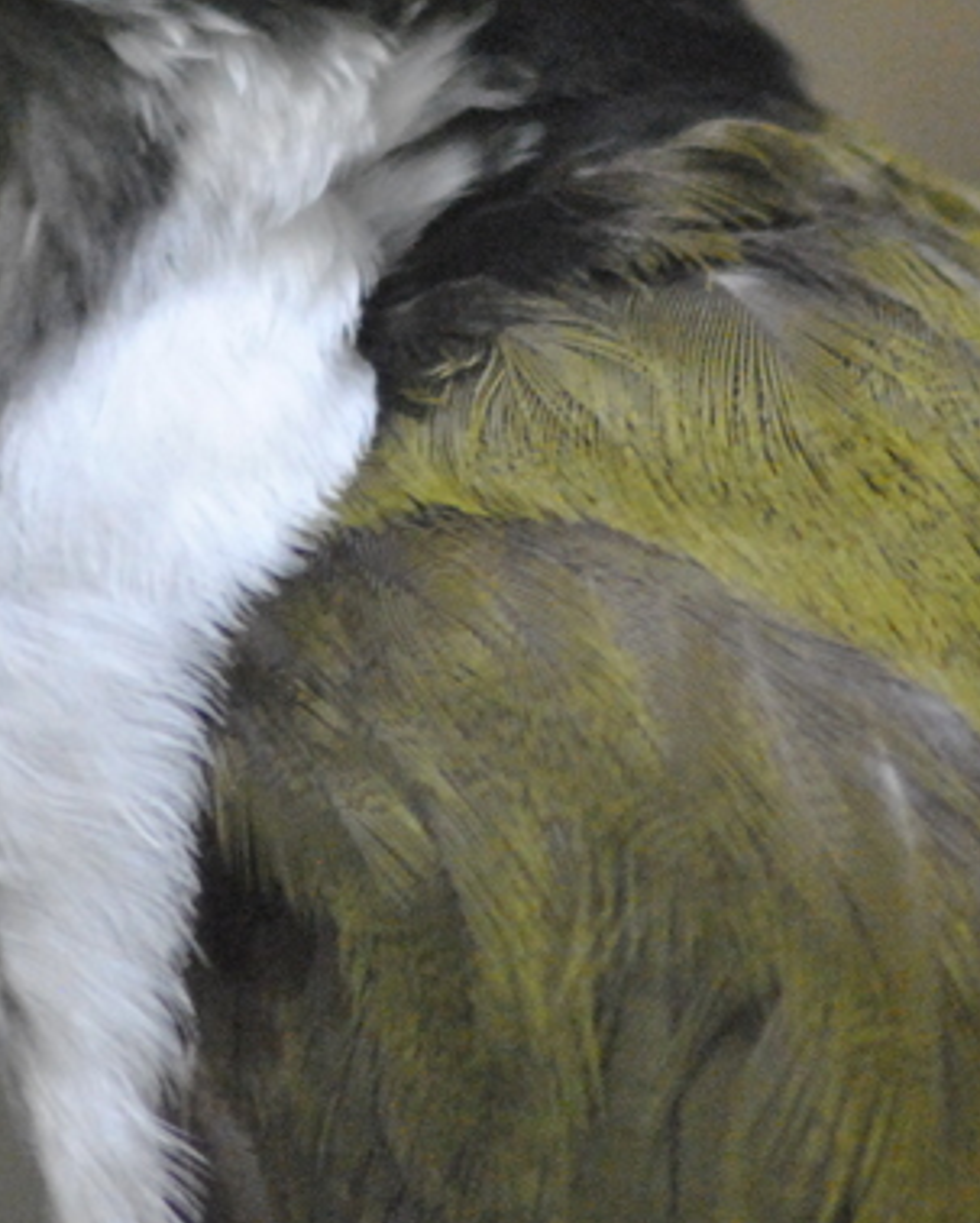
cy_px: 134
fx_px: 35922
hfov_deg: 1.6
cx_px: 246
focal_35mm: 992
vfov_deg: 1.9
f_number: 5
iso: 1600
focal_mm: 260
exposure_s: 1/100
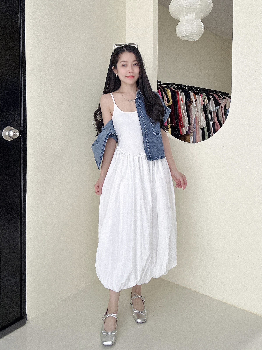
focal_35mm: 23
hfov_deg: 58.9
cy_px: 175
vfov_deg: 73.9
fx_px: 232
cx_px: 131
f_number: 1.9
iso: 80
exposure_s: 1/60
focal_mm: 2.69
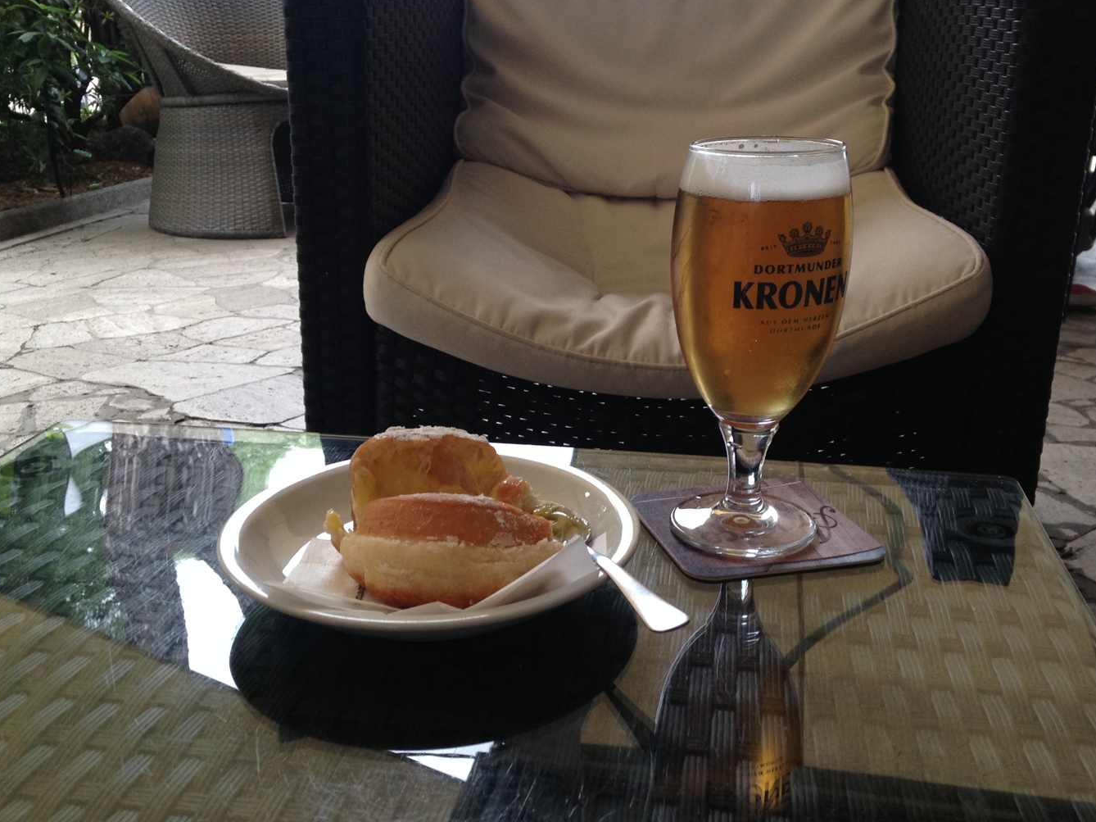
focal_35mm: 37
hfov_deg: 50.1
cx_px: 582
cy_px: 457
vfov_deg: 38.6
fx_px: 1171
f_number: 2.4
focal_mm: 4.12
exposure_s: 1/120
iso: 80
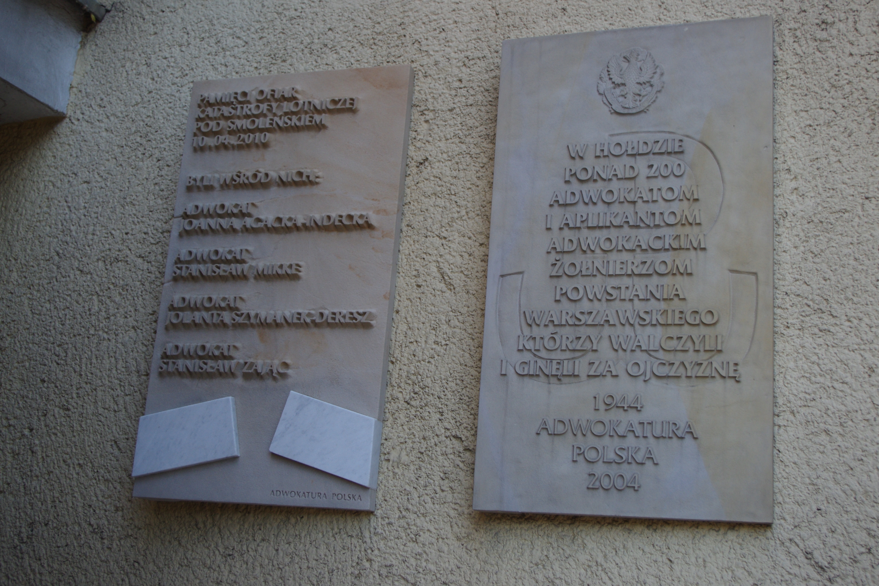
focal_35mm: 46
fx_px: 1123
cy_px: 293
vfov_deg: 29.2
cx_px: 440
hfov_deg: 42.7
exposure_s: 1/100
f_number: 4
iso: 400
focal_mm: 30.63
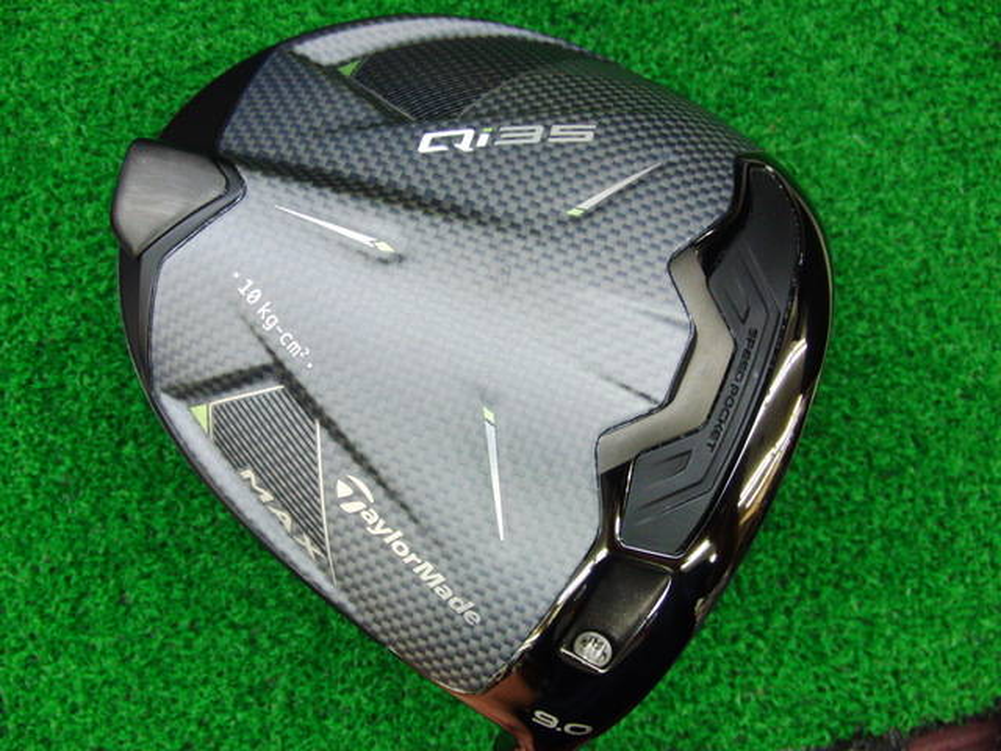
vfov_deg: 38.7
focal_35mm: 37
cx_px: 500
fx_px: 1070
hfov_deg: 50.1
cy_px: 376
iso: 400
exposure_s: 1/40
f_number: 3.6
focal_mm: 6.42
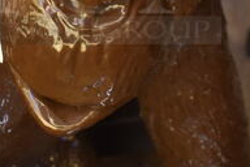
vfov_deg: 15.4
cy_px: -25
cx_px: 77
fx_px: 597
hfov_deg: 23.5
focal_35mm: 86
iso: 800
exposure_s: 1/200
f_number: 3.5
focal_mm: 18
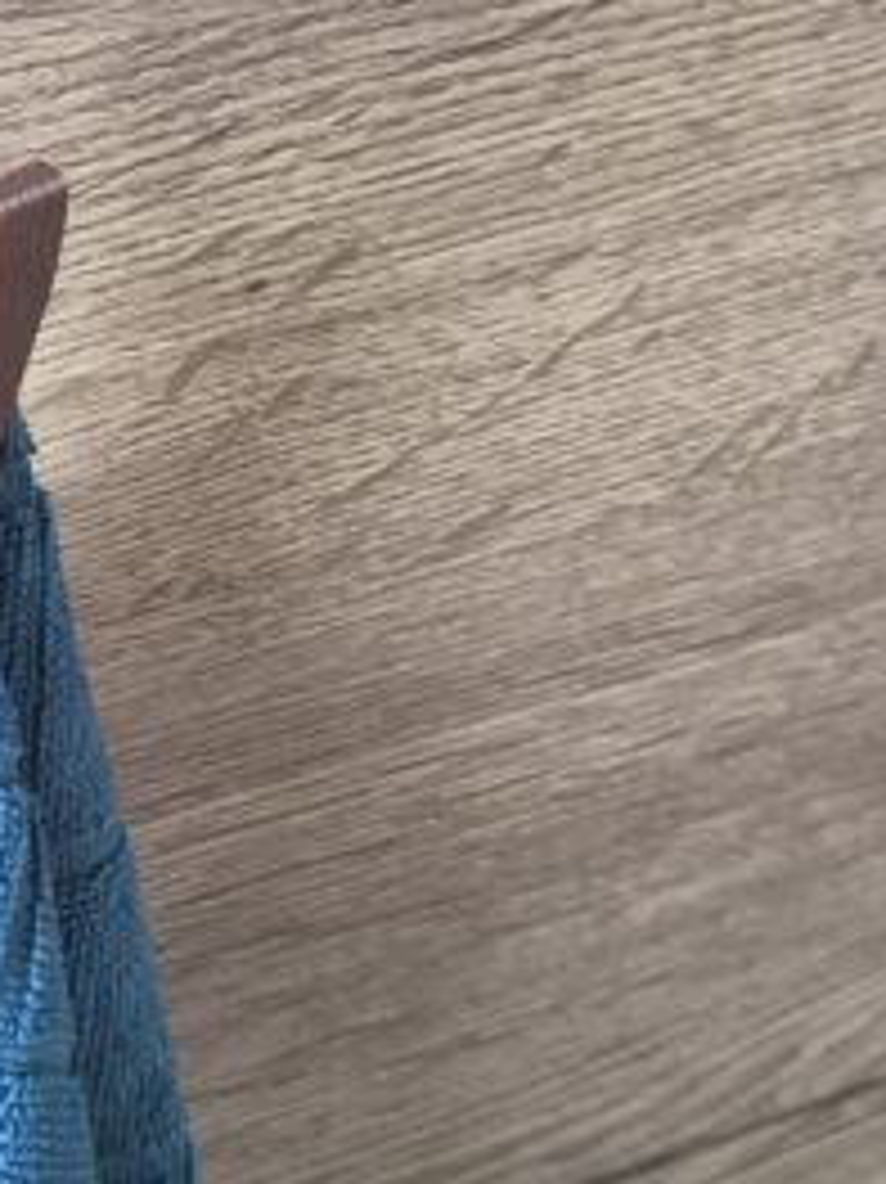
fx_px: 2391
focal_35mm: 70
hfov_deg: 20.5
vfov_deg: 27.8
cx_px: 81
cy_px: 644
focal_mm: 5.4
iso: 1000
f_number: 1.8
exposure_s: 1/100
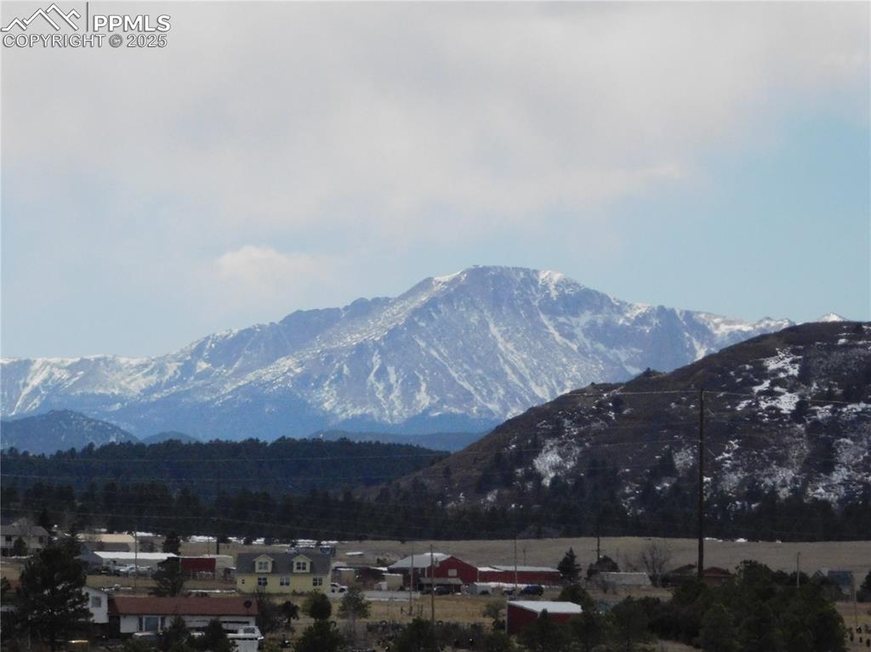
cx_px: 436
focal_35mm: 336
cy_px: 326
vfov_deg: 4.4
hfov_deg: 5.9
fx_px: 8450
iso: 800
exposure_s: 1/1500
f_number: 11.6
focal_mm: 59.7
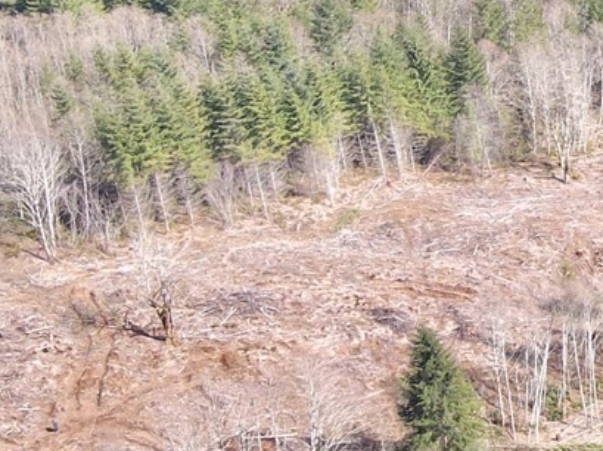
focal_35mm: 94
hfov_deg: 16.8
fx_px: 1636
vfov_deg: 15.4
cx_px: 1128
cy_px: -1
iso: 100
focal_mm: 4.5
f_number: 2.8
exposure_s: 1/180
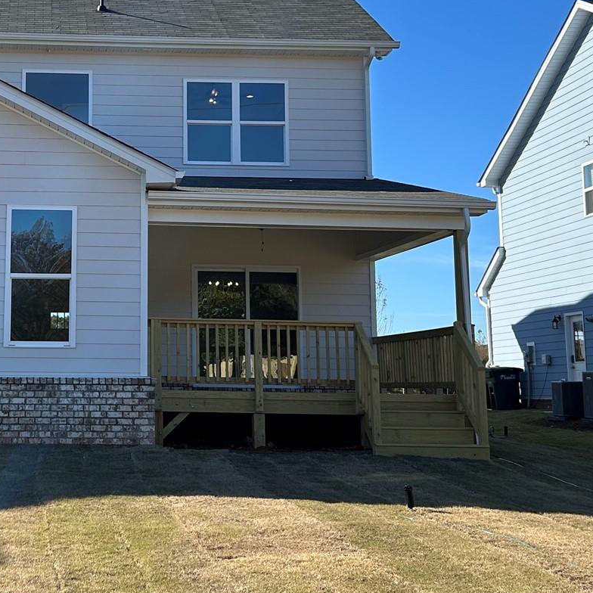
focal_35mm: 60
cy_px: 187
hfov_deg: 27.8
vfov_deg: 28.4
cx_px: 89
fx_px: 1163
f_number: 1.5
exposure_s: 1/2994
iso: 50
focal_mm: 5.7
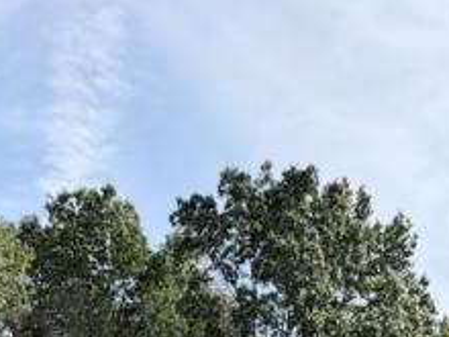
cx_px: 282
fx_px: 791
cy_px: 619
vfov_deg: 18.4
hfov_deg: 31.5
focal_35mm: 61
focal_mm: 2.22
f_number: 2.2
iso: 32
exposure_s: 1/789
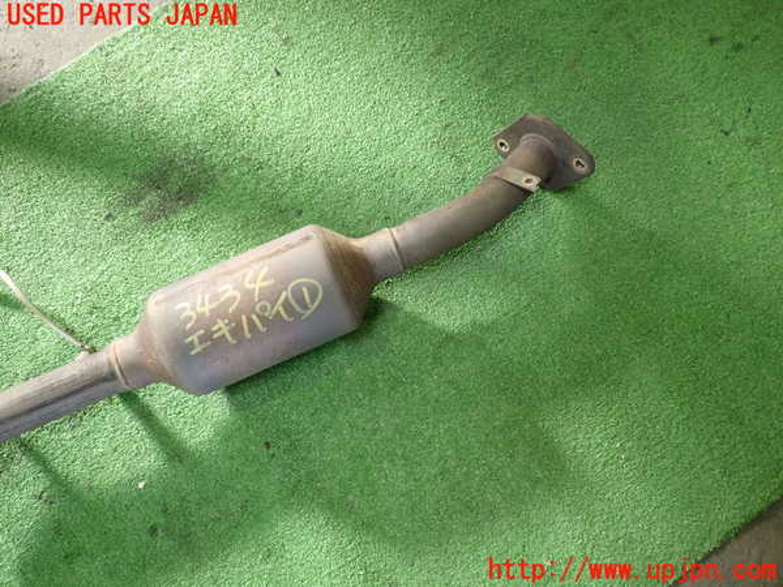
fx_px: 679
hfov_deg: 60.0
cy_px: 294
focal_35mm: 30
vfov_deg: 46.8
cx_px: 392
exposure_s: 1/40
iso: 200
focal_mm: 5.4
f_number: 2.3
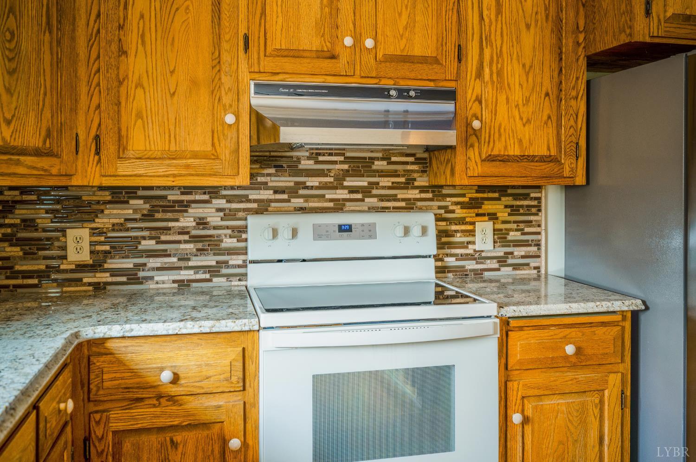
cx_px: 348
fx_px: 579
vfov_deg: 43.5
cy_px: 231
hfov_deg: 62.0
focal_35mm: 30
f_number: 4
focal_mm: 30
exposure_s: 1/15
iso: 200
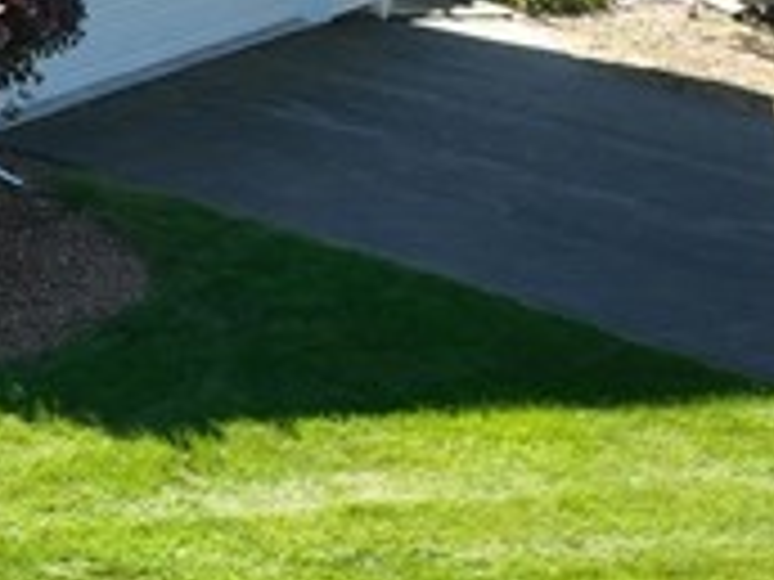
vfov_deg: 10.3
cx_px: -1274
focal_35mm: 143
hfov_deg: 10.9
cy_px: 488
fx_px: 3197
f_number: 2.8
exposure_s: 1/500
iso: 120
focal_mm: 12.29
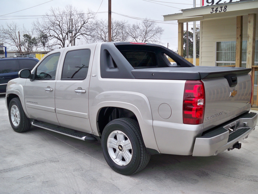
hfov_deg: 52.6
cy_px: 97
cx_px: 129
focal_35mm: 35
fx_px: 261
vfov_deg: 40.7
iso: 80
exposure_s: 1/100
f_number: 3.1
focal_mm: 6.3
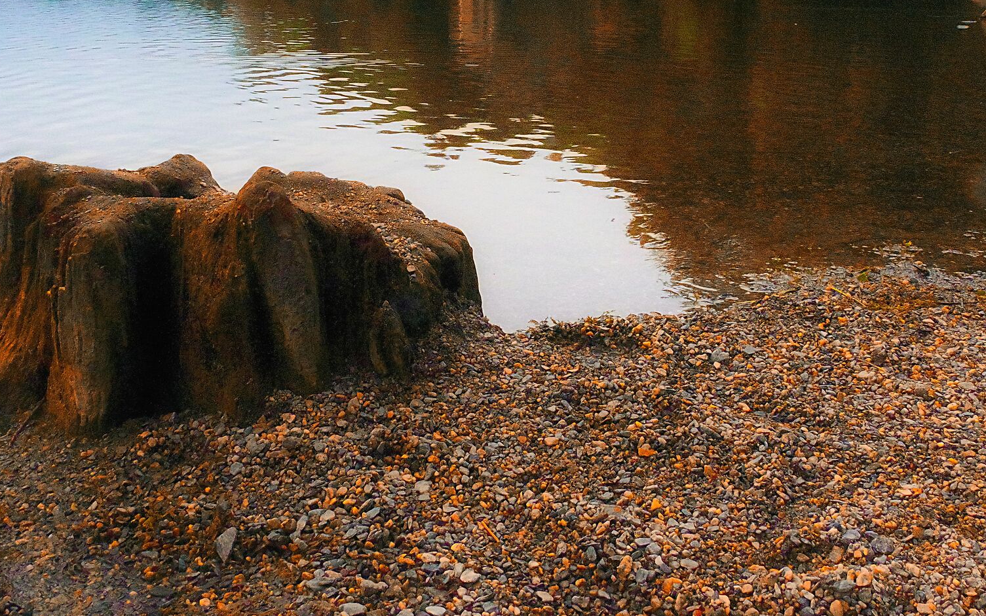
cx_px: 472
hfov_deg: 50.4
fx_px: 1048
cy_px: 111
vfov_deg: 31.8
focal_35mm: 39
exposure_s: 1/250
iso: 9000
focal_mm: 16
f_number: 13
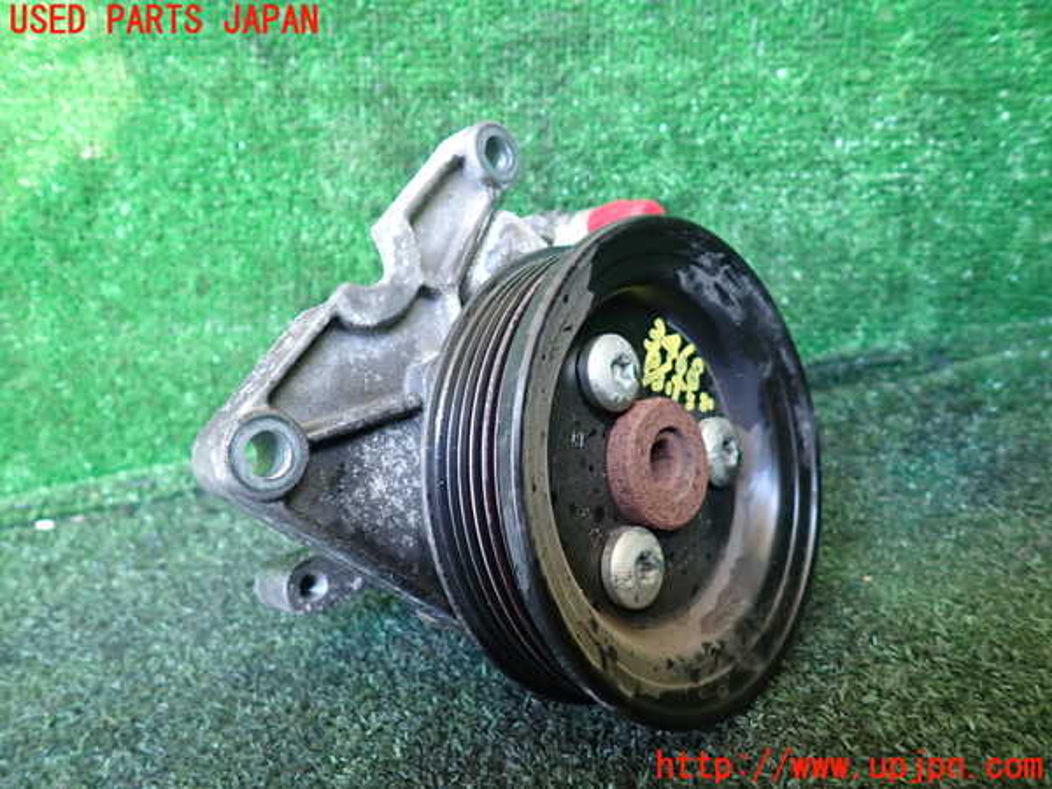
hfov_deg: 69.4
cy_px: 394
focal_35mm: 25
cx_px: 526
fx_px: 760
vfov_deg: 54.9
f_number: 2
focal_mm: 4.5
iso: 250
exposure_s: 1/30
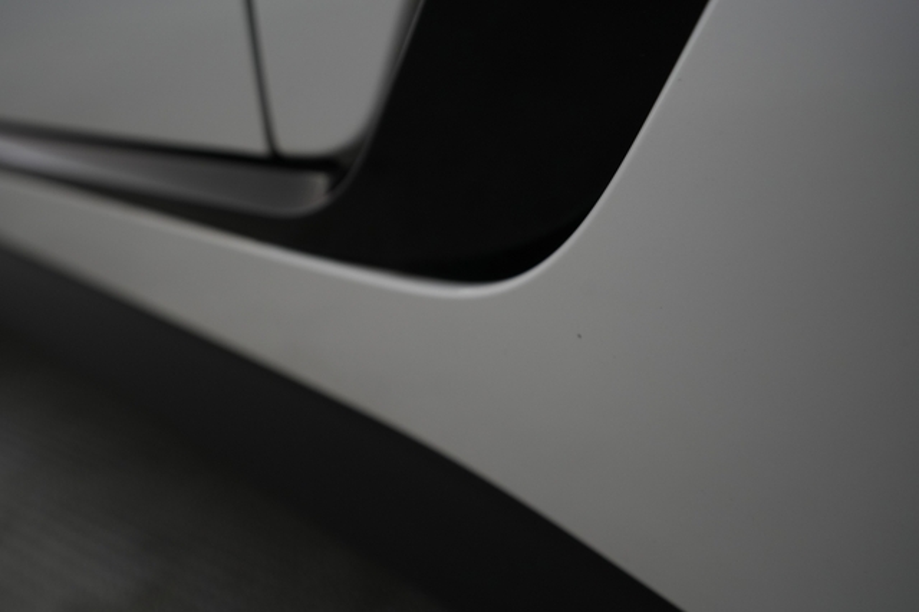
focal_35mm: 28
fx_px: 714
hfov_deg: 65.5
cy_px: 306
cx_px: 460
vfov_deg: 46.4
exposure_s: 1/100
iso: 1000
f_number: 4.5
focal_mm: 28
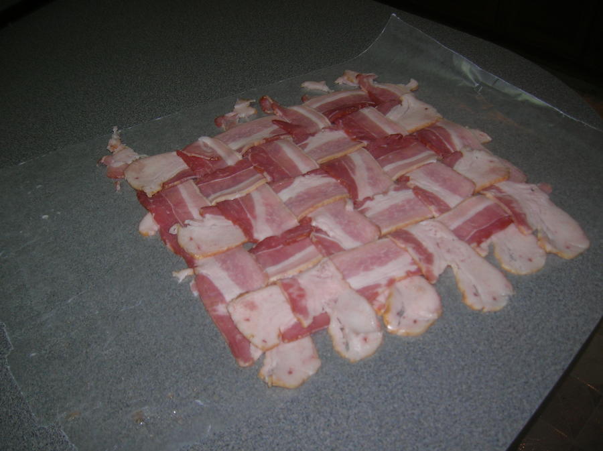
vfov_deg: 41.7
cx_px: 302
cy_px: 226
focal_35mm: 34
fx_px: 592
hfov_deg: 54.0
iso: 50
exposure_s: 1/60.1
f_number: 2.9
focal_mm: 5.7
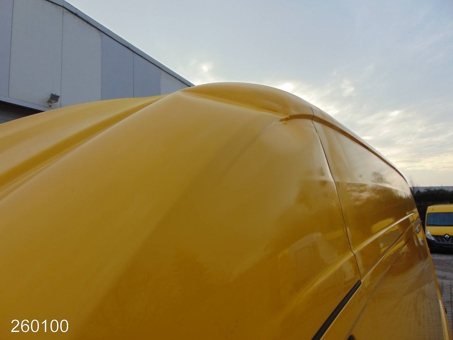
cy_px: 170
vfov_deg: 54.9
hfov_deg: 69.4
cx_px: 226
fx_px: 327
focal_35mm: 25
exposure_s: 1/200
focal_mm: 4.5
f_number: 3
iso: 80
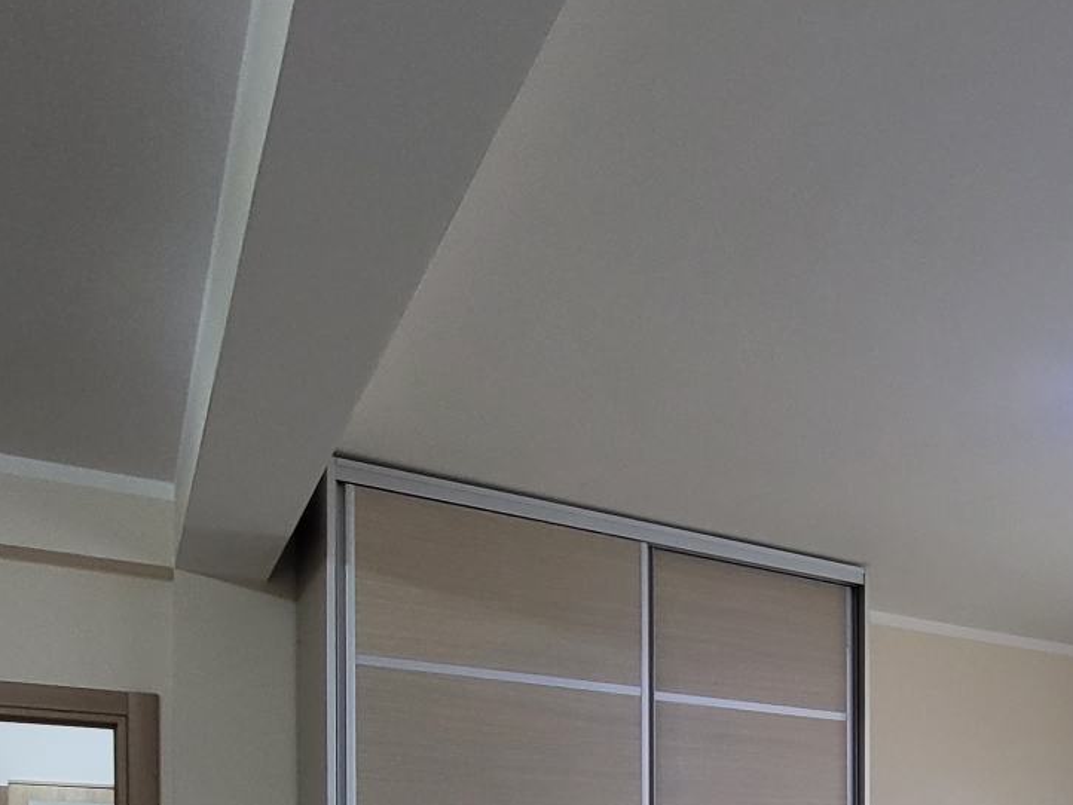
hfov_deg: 43.1
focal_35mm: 36
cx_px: 1104
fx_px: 1116
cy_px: 907
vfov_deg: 33.9
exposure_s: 1/50
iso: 200
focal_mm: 1.74
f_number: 2.2
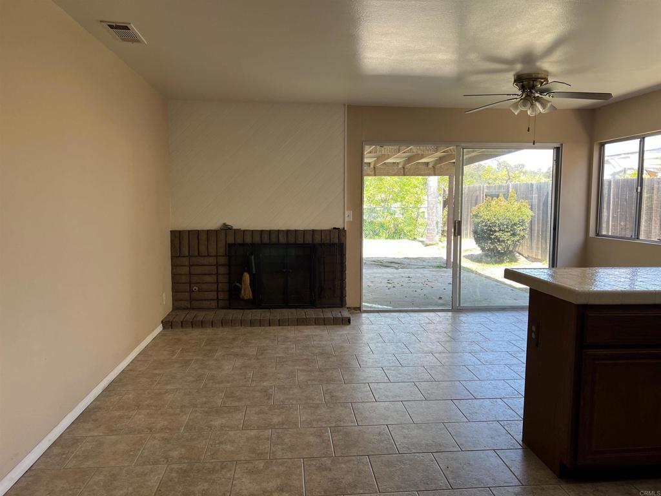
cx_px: 330
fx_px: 496
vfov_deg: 53.1
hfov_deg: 67.3
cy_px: 248
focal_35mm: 26
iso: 40
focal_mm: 5.7
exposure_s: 1/152
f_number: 1.5
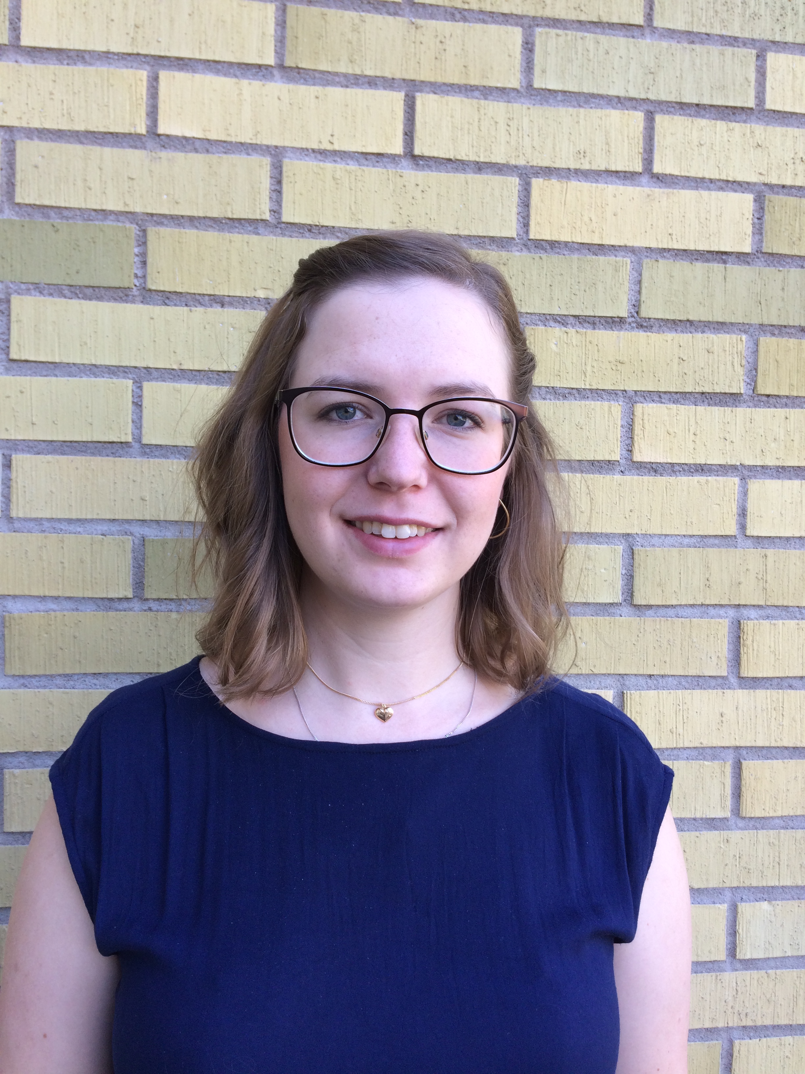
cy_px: 537
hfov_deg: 48.2
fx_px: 899
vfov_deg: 61.7
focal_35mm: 29
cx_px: 402
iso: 40
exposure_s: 1/100
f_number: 2.2
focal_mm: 4.15
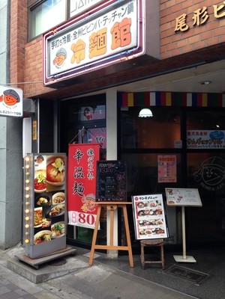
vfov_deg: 55.4
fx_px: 286
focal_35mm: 33
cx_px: 112
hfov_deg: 42.9
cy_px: 150
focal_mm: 4.12
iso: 100
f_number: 2.4
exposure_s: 1/120
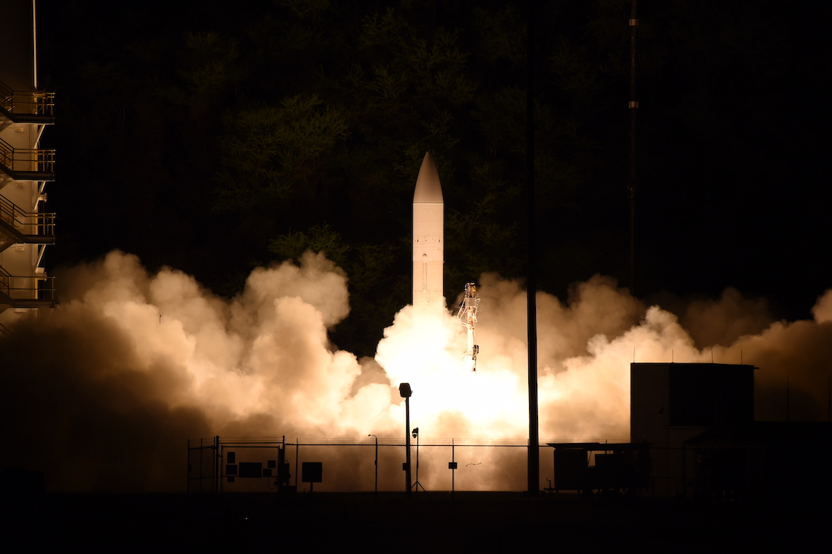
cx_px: 416
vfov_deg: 4.2
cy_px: 277
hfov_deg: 6.2
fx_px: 7623
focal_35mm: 330
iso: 200
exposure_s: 1/1000
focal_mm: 330
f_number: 9
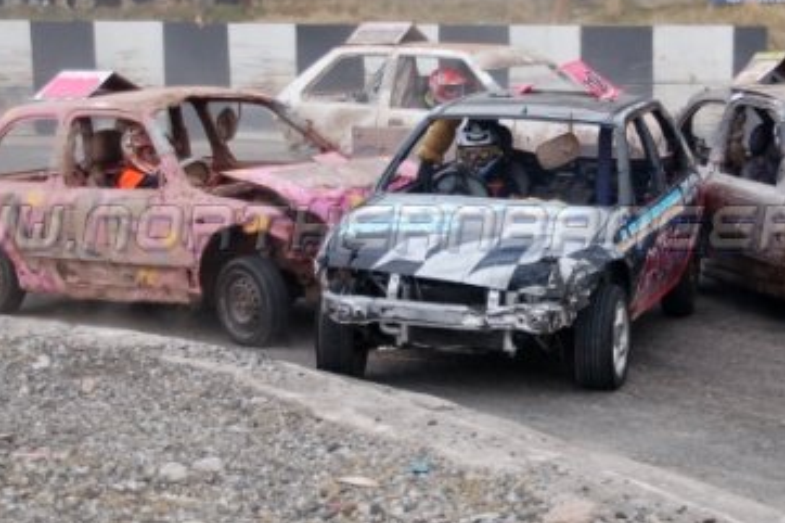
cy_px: 234
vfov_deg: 11.2
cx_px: 514
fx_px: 2659
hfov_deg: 16.8
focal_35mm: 122
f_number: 5
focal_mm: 46
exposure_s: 1/500
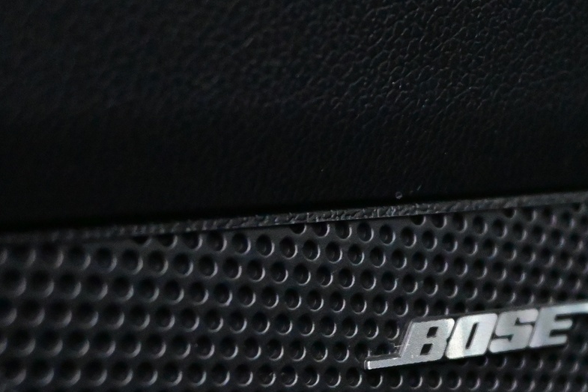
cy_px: 320
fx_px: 1592
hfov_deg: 20.6
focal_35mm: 98
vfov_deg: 13.9
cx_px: 493
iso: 12800
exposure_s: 1/50
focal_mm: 31.5
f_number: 5
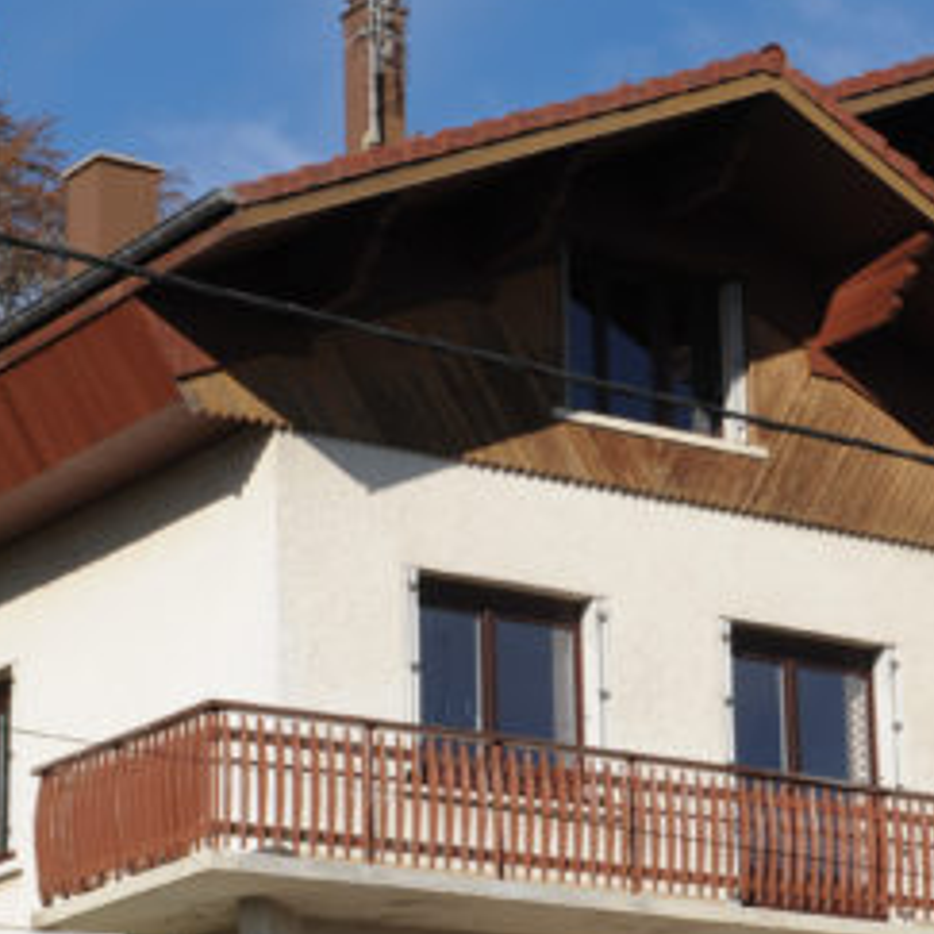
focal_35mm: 129
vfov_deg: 13.5
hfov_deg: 13.5
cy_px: 651
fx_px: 3938
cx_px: 657
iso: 200
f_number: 16
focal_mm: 48
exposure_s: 1/160
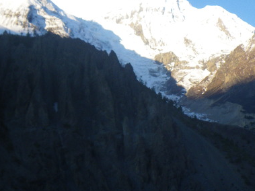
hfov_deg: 30.7
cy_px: 98
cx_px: 151
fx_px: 464
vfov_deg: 23.3
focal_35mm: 63
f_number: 4.2
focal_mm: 5
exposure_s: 1/125
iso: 50
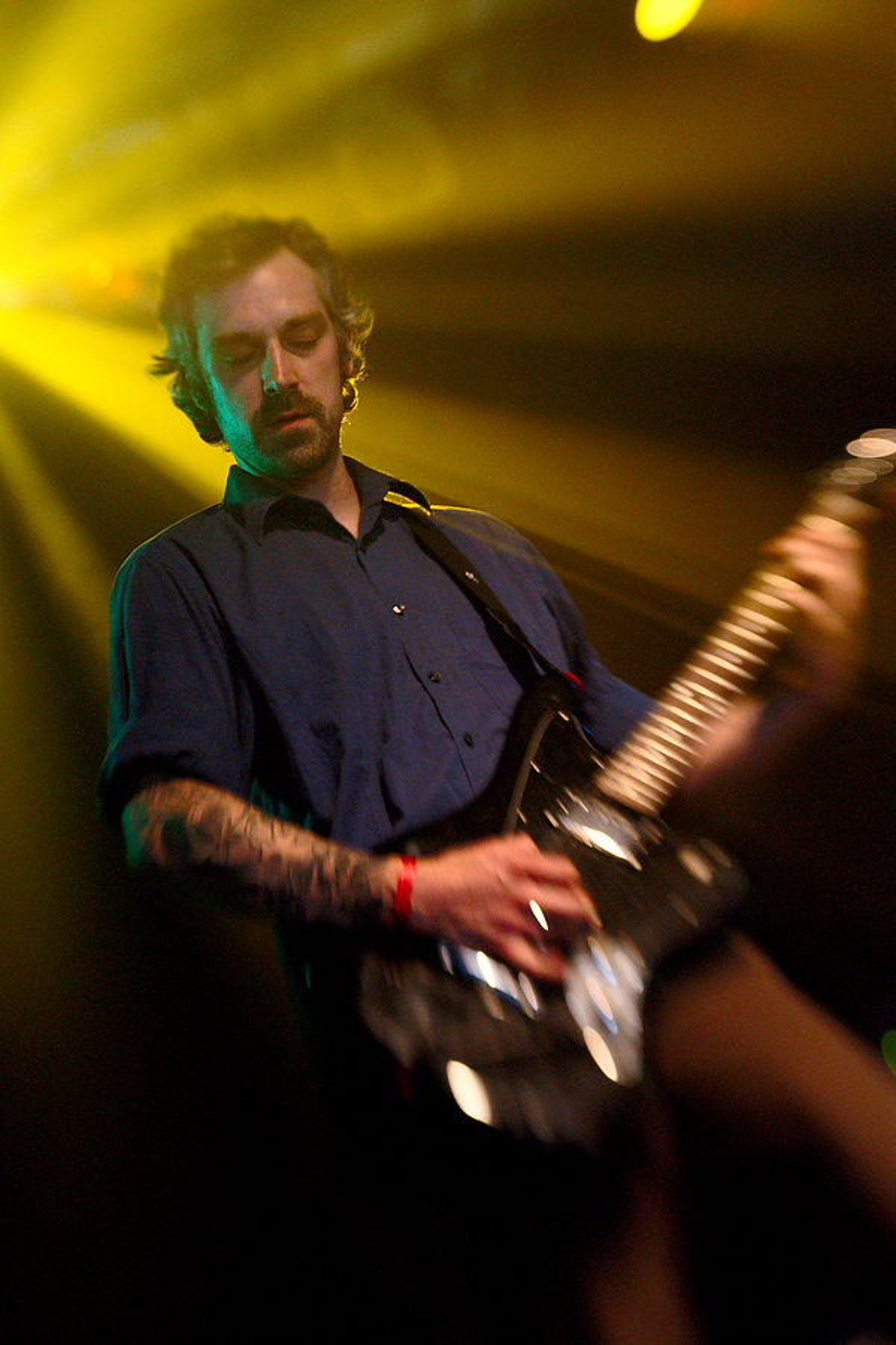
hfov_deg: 18.2
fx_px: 2800
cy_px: 672
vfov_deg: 27.0
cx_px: 448
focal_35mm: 75
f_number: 2.8
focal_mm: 50
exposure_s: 1/80
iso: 800
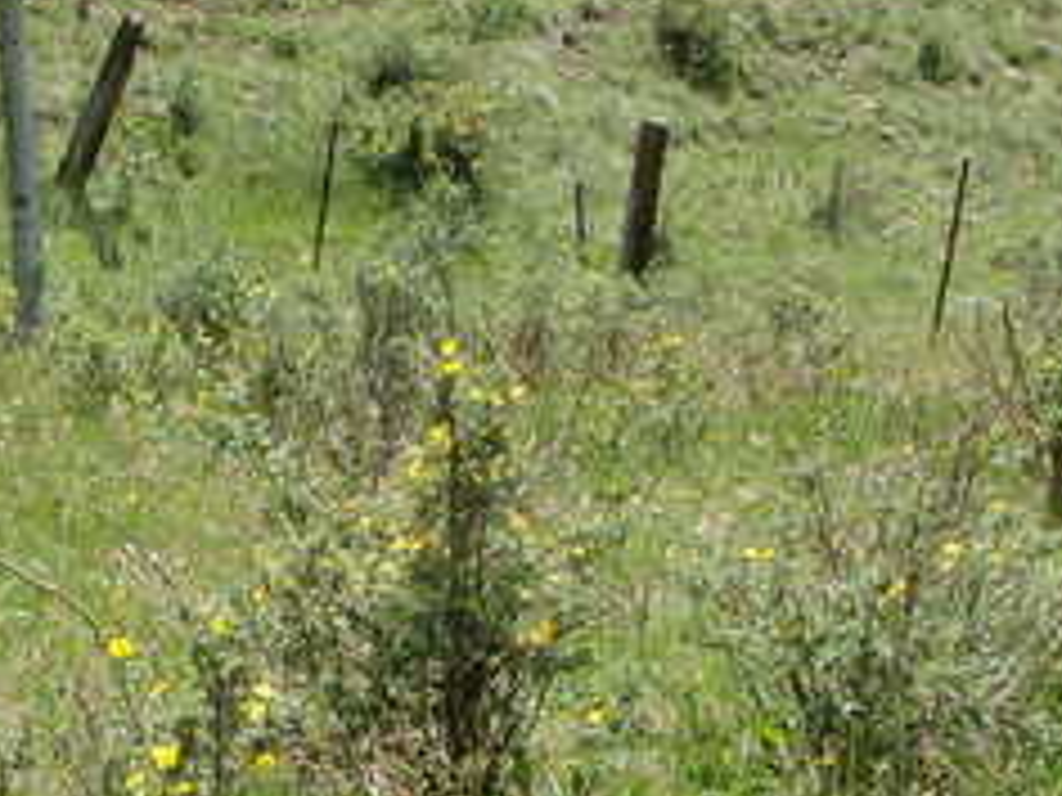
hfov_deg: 11.1
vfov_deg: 8.3
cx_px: 171
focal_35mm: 178
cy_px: 816
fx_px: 5461
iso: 125
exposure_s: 1/400
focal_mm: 15.1
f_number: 4.4
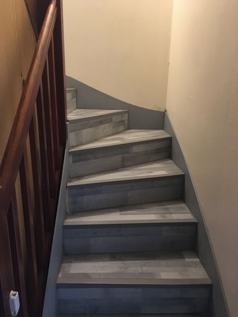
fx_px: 266
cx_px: 119
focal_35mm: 29
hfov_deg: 48.2
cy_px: 158
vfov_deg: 61.7
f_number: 2.2
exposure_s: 1/17
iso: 320
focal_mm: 4.15
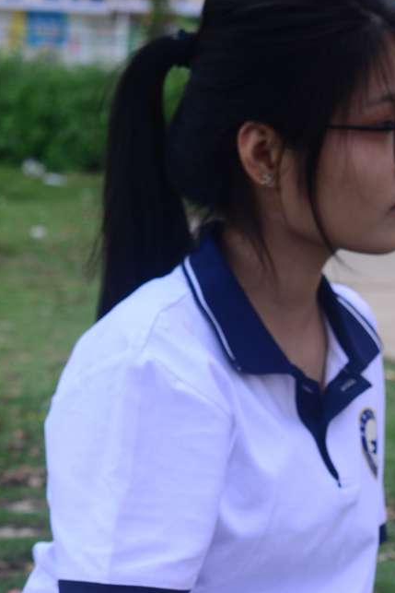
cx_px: 312
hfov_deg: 12.9
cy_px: 717
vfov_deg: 18.3
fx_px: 1744
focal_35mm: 106
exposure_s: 1/400
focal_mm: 35
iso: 100
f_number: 5.6
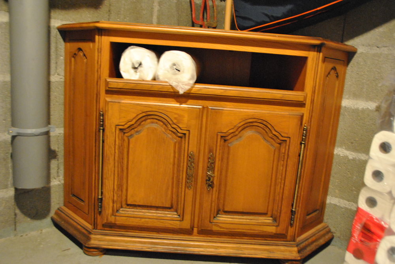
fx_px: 362
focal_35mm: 33
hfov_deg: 57.2
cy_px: 132
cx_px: 198
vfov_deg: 40.1
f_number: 3.8
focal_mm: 22
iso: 1600
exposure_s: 1/8
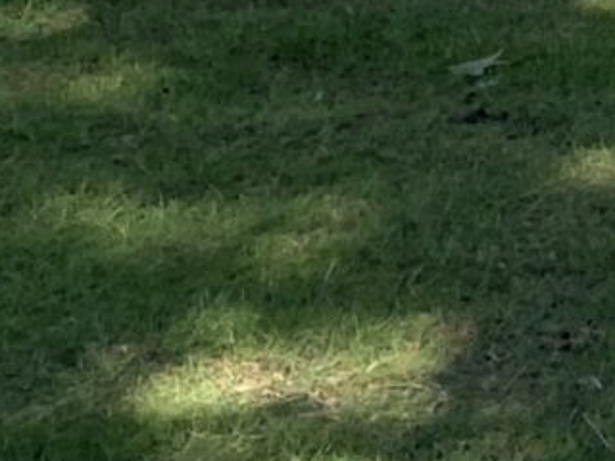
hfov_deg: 7.7
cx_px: 2081
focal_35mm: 208
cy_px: -820
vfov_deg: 6.6
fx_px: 3695
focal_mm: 4.25
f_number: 1.8
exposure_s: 1/310
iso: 25
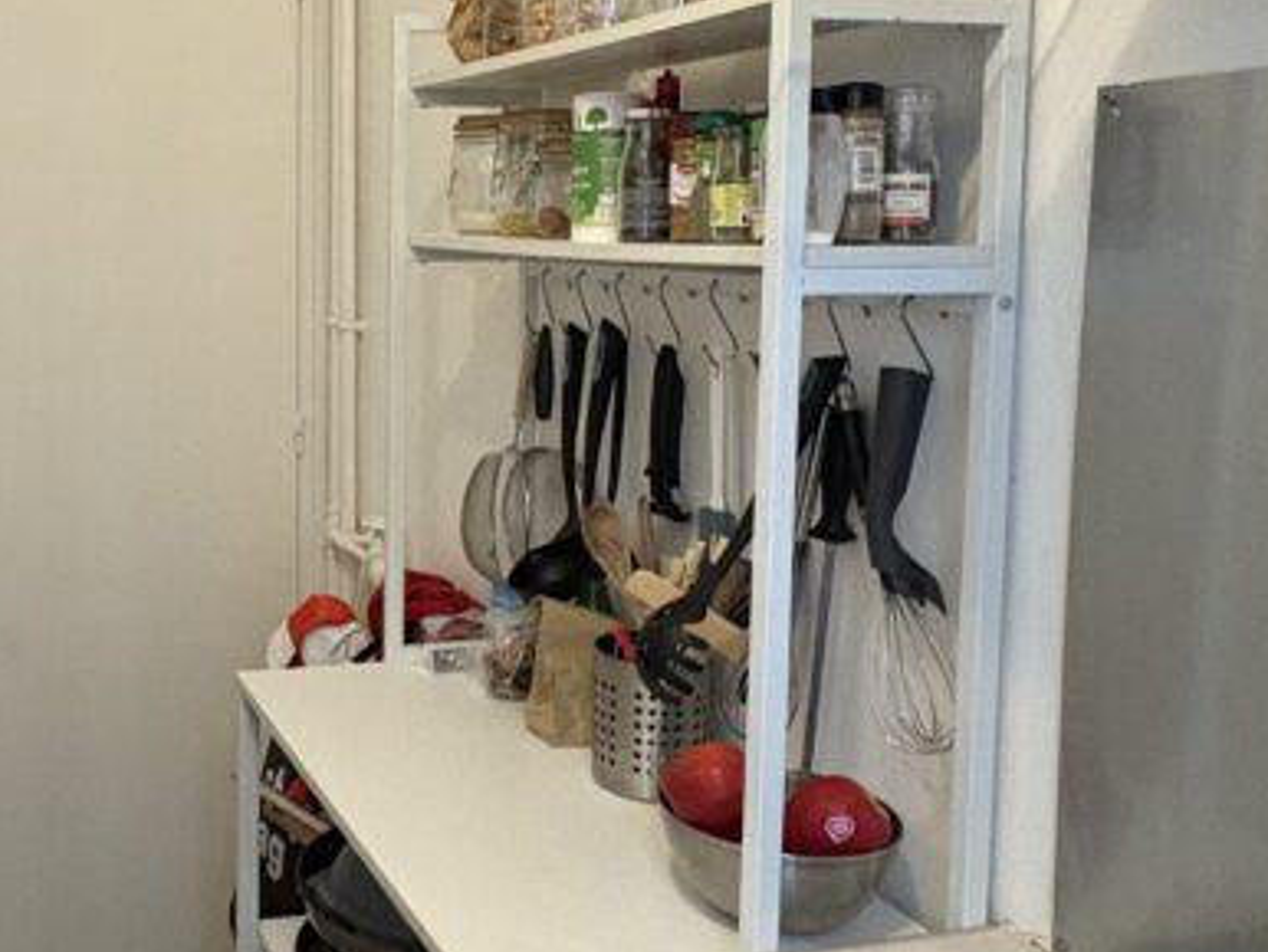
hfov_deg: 55.8
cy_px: 318
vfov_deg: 47.5
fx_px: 1063
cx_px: 200
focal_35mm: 29
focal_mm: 2.22
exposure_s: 1/50
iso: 500
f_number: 2.2
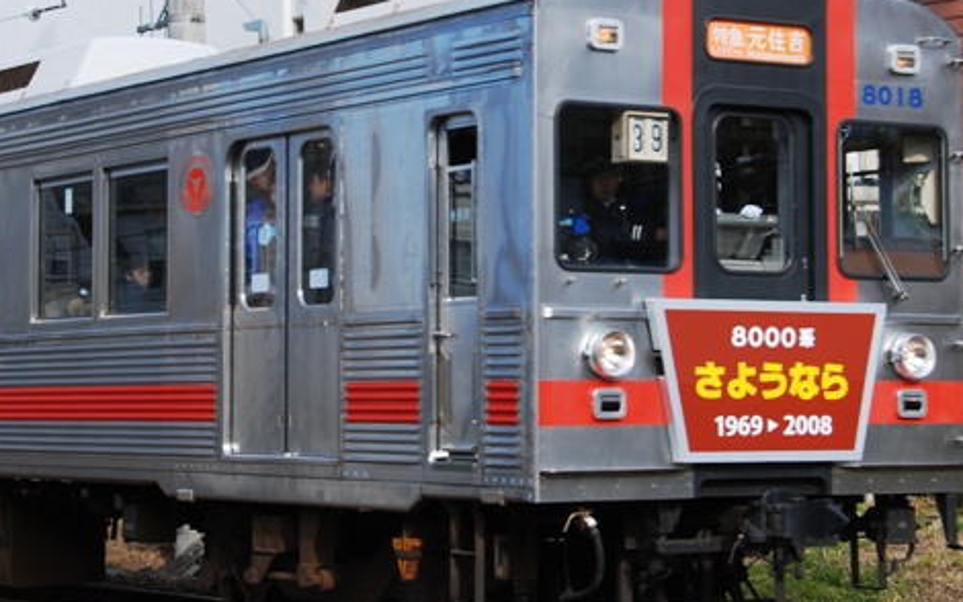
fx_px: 2573
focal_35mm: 98
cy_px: 177
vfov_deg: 13.3
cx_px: 488
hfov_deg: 21.2
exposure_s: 1/320
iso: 200
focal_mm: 40
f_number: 9
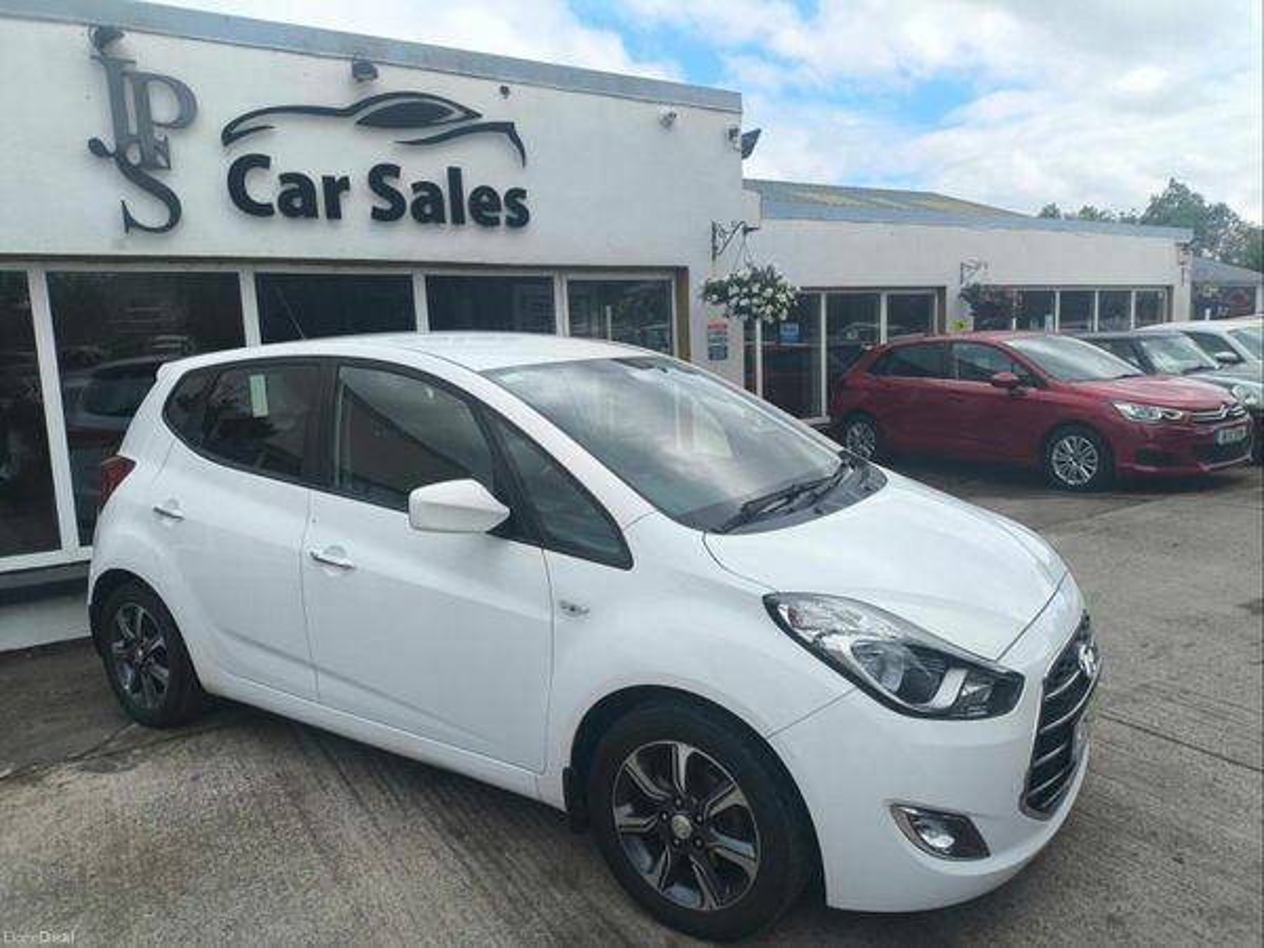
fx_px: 913
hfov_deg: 69.4
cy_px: 474
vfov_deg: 54.9
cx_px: 632
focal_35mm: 25
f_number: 1.7
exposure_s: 1/1158
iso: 50
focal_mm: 4.71
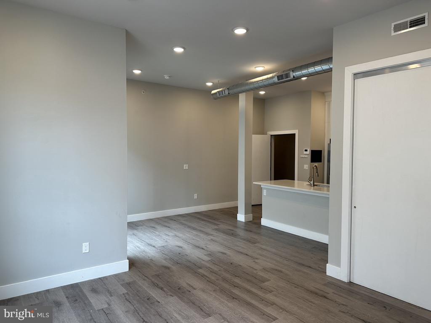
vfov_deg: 56.8
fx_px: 299
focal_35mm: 24
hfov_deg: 71.6
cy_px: 162
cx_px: 216
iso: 100
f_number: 1.78
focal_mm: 6.86
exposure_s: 1/156
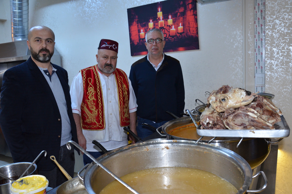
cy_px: 97
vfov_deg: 41.5
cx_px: 146
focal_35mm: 32
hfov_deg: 59.6
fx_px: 255
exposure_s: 1/60
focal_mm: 21
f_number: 5
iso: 1000
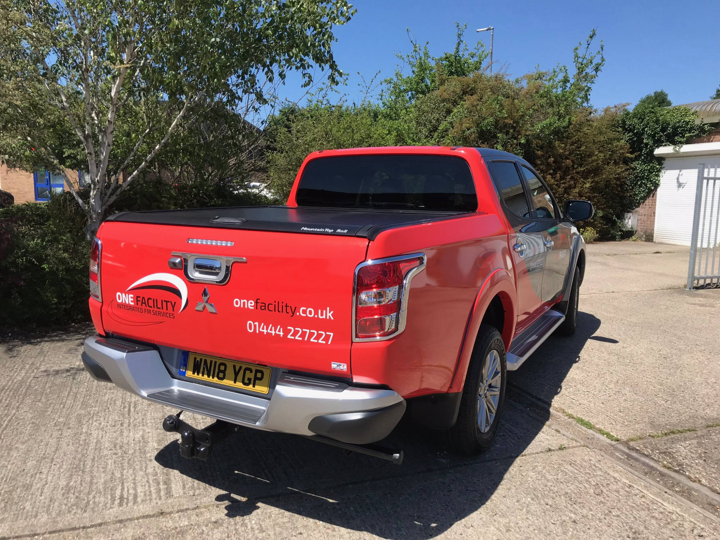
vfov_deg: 49.7
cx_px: 360
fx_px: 582
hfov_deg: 63.4
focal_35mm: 28
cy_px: 270
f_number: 1.8
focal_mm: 3.99
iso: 20
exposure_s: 1/1597
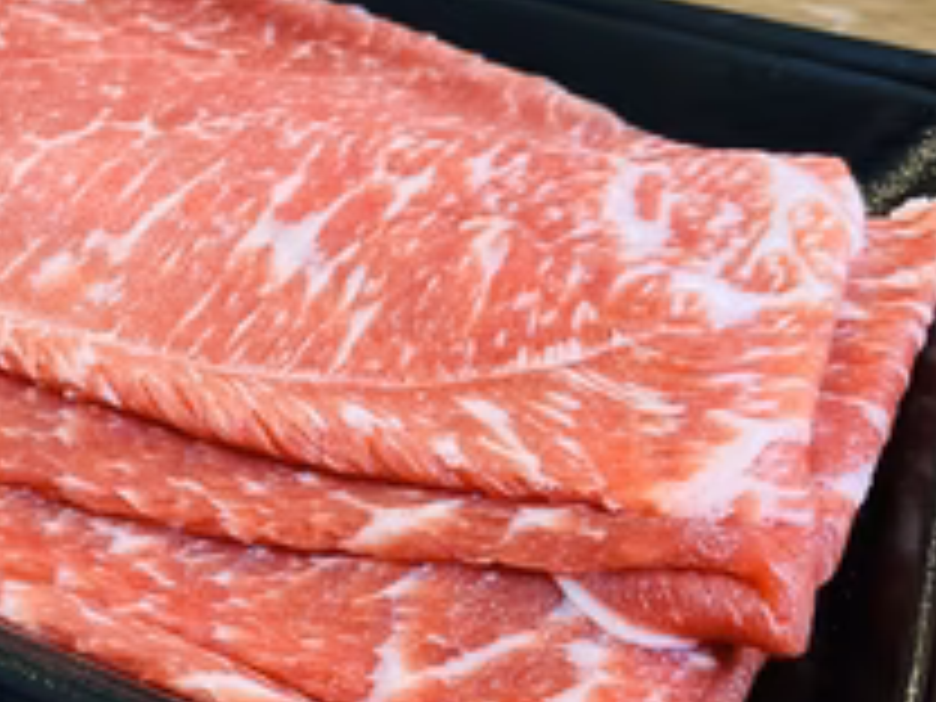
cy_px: 436
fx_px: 1352
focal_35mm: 50
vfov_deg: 29.0
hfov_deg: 36.5
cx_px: 148
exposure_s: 1/52
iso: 500
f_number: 1.8
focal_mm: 4.25
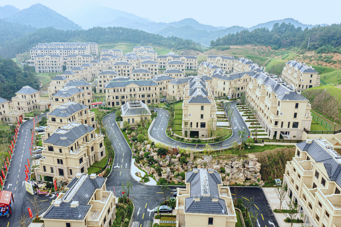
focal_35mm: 28
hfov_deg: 65.5
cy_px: 114
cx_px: 170
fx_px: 265
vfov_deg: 46.4
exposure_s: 1/40
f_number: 7.1
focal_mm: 10.26
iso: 100
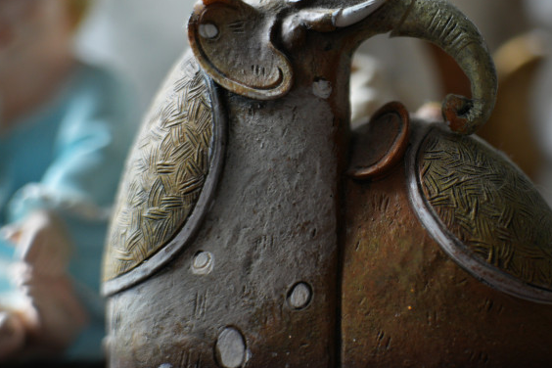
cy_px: 105
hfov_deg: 18.0
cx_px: 419
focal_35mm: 113
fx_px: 1733
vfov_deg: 12.1
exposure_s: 1/80
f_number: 2.8
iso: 800
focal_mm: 60
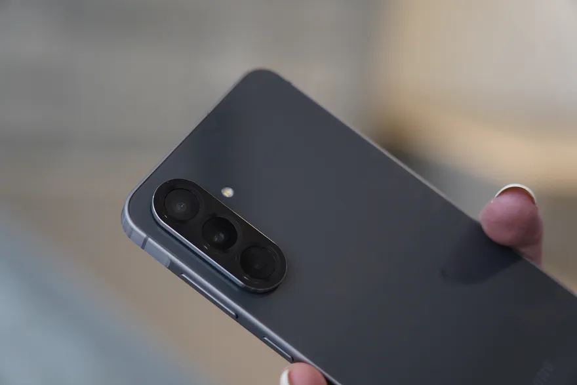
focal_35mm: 92
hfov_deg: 22.1
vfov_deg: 14.9
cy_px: 192
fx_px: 1475
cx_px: 288
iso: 640
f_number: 4
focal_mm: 92
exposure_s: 1/100
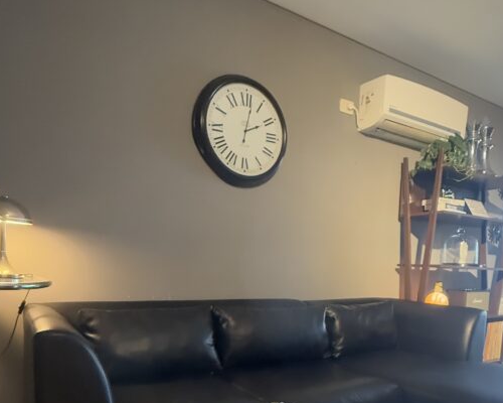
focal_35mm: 28
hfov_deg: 62.2
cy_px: 304
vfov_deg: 49.4
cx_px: 267
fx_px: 417
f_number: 2.2
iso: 1250
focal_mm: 2.22
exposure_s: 1/50
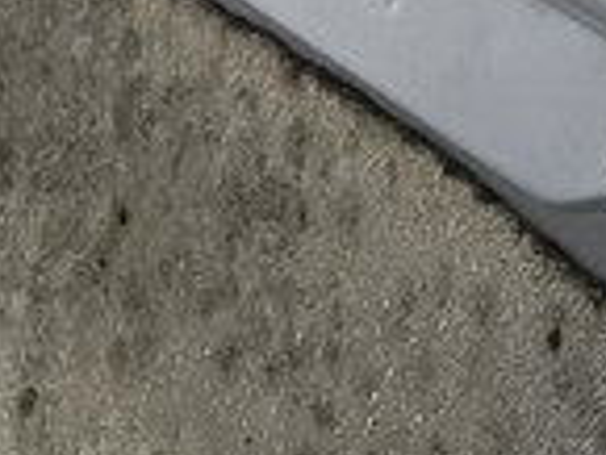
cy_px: -689
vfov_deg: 8.3
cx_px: 531
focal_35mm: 162
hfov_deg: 12.1
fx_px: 2838
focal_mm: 4.11
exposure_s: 1/50
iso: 106
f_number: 1.6
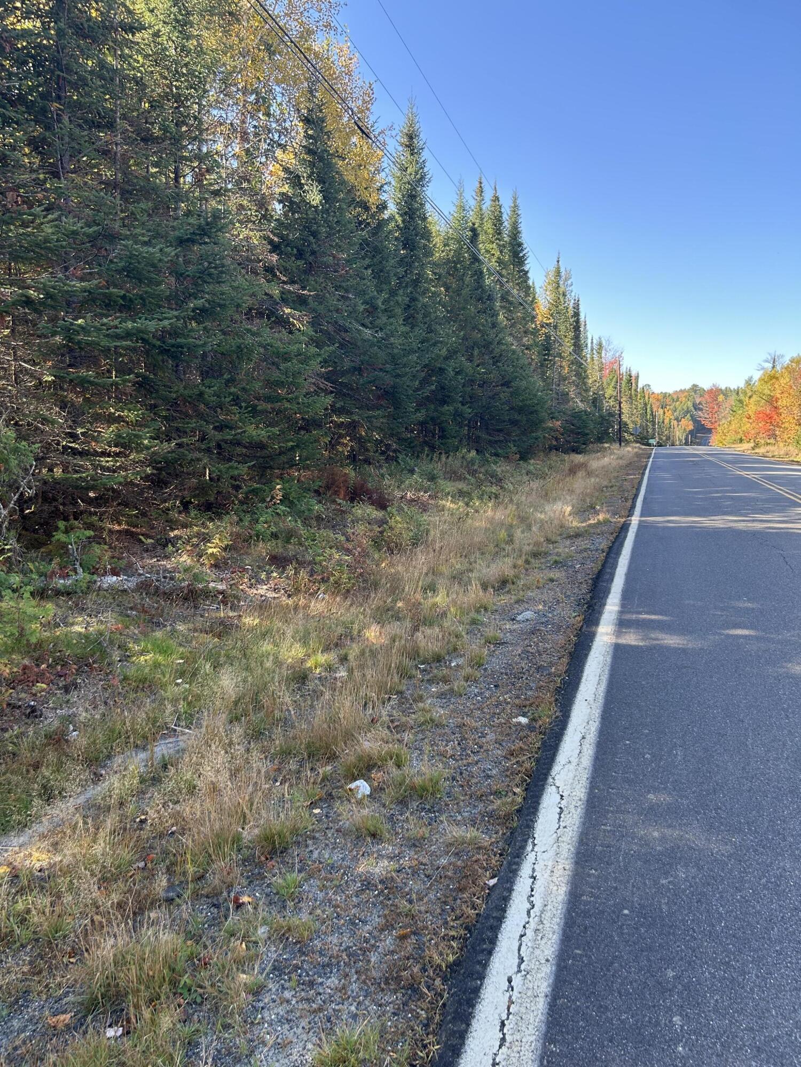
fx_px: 802
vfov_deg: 67.3
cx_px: 400
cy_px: 534
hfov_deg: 53.1
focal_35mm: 26
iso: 50
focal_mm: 5.7
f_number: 1.5
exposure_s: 1/339
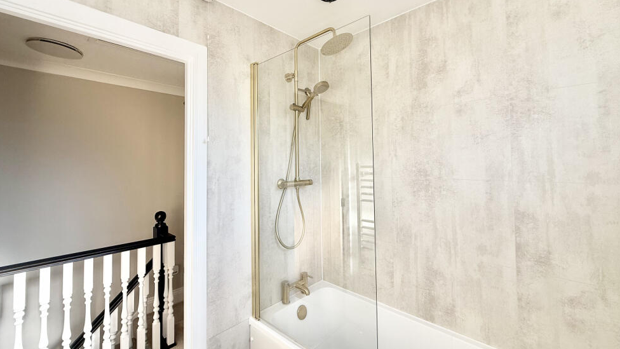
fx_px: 263
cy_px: 155
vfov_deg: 66.9
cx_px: 298
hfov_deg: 99.3
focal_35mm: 16
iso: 50
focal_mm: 2.22
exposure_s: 1/115
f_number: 2.2
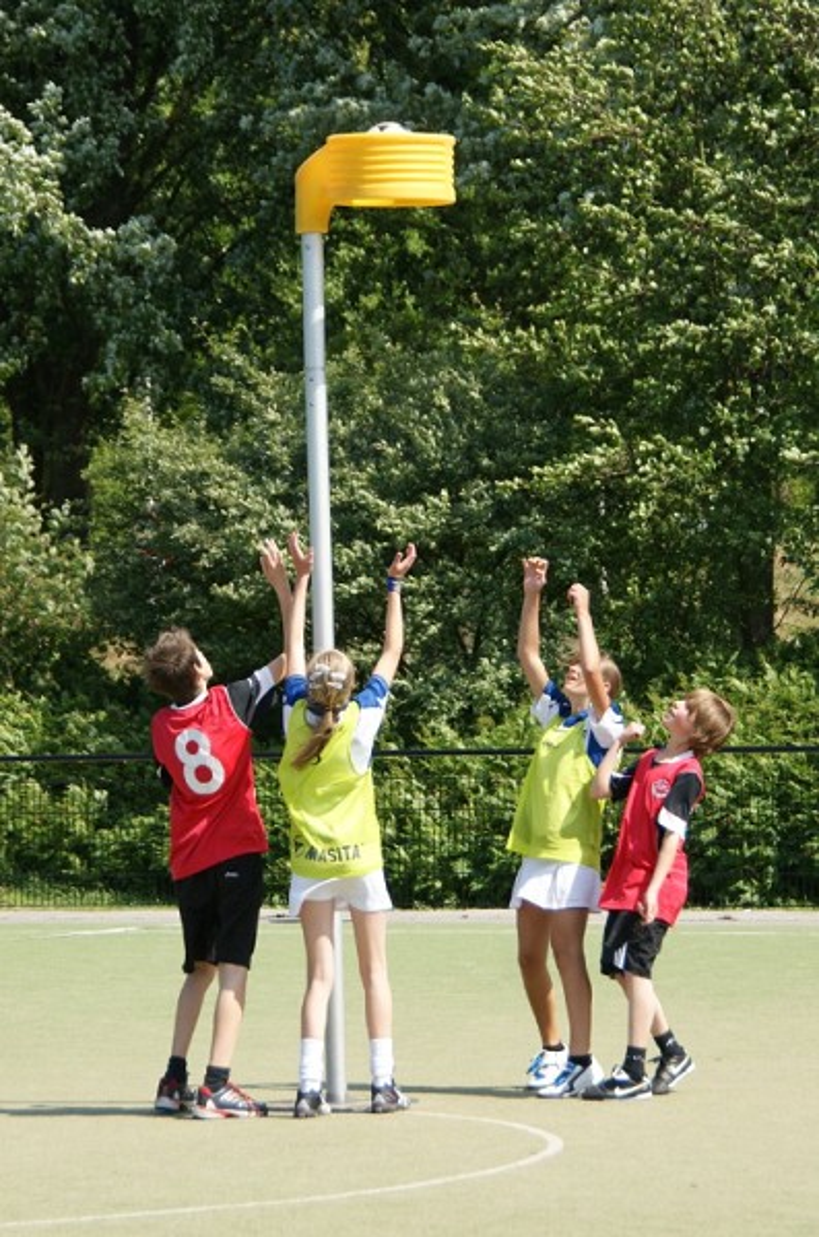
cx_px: 410
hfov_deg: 10.7
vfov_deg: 16.1
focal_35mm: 128
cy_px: 618
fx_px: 4373
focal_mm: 85
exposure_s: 1/400
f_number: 6.3
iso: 200
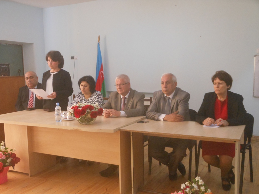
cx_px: 130
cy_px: 97
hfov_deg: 49.0
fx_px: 284
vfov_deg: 37.7
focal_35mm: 38
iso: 400
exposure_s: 1/30
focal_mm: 6.8
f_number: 3.6
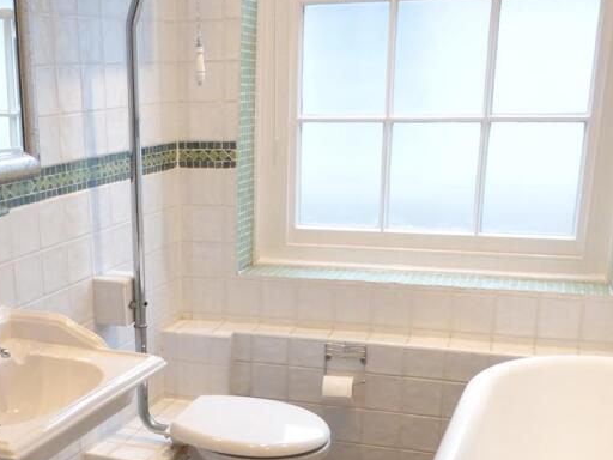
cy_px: 376
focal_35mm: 48
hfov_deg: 38.6
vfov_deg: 29.5
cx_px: 154
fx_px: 850
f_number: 3.3
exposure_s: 1/30
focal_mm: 4.3
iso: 400
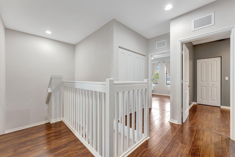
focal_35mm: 14
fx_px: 91
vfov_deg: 81.2
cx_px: 118
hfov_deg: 104.3
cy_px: 78
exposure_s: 1/1.25
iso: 400
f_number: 8
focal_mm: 14
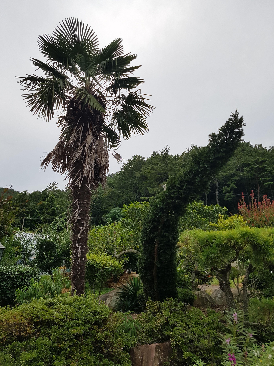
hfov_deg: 53.1
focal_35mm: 26
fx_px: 274
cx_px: 137
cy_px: 183
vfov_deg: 67.3
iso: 50
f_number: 1.7
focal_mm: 4.2
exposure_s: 1/2368
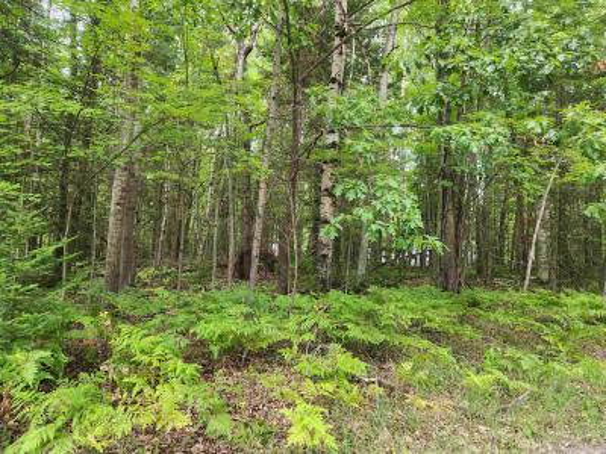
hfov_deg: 73.9
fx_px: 403
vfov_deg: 58.9
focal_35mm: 23
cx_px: 303
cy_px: 227
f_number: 1.8
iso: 125
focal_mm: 5.4
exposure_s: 1/180
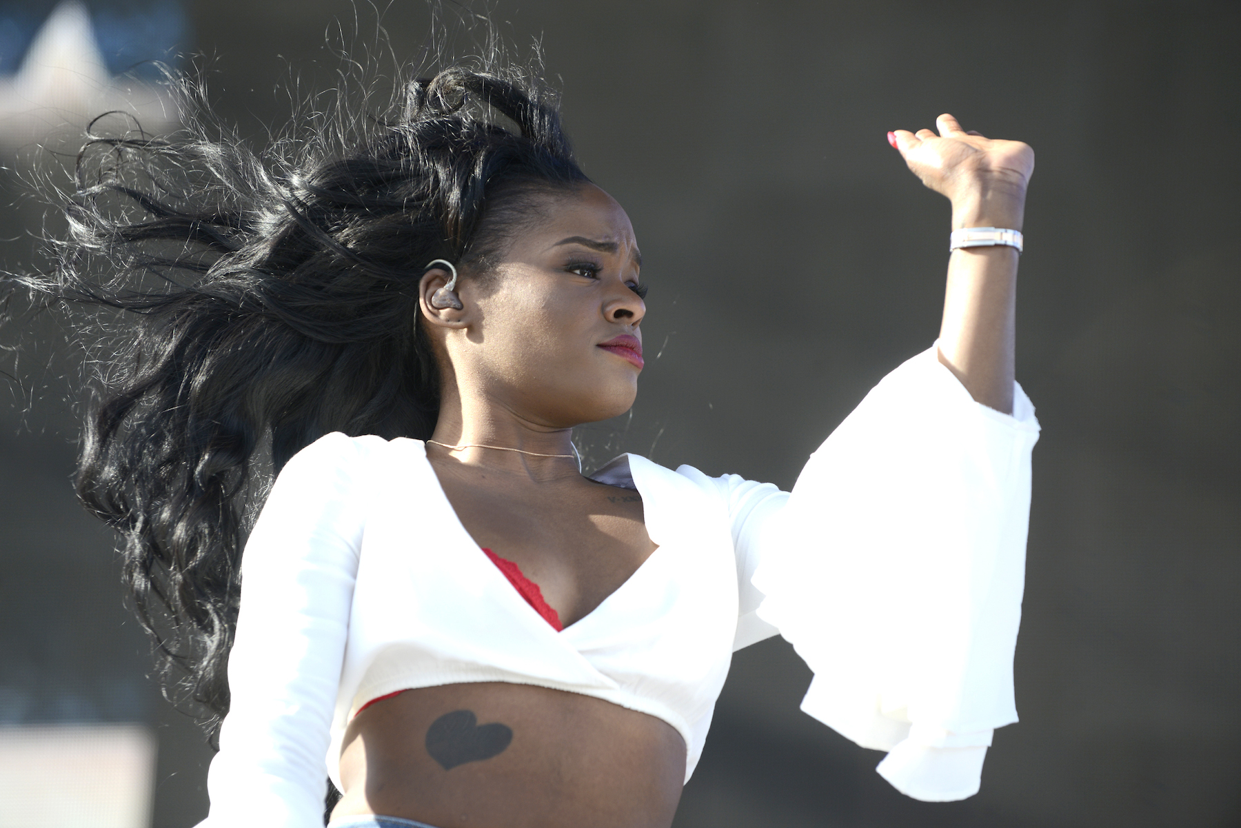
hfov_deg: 10.8
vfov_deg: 7.2
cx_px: 620
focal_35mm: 190
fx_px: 6551
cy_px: 414
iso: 320
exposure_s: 1/800
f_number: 5
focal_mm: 190
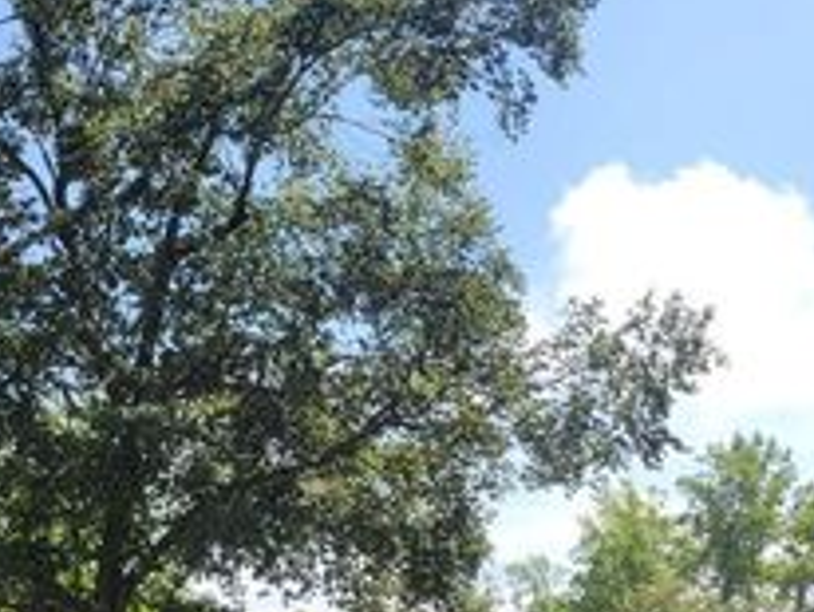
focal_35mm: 63
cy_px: 713
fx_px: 1483
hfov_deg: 30.5
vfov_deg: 21.8
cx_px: 292
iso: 40
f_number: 1.8
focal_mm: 5.4
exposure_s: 1/1839
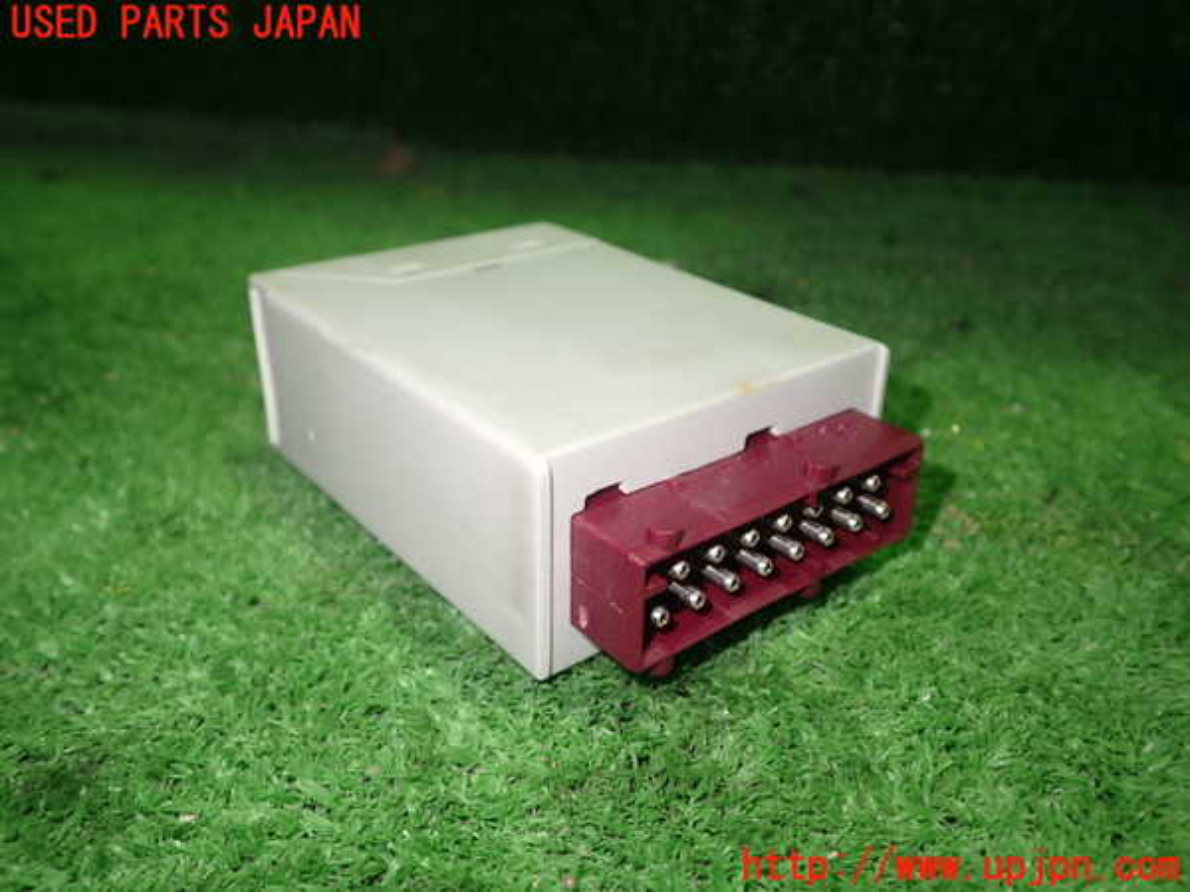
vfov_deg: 46.8
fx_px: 1031
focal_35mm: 30
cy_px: 446
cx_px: 595
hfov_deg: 60.0
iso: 200
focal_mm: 5.4
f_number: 2.3
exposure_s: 1/30
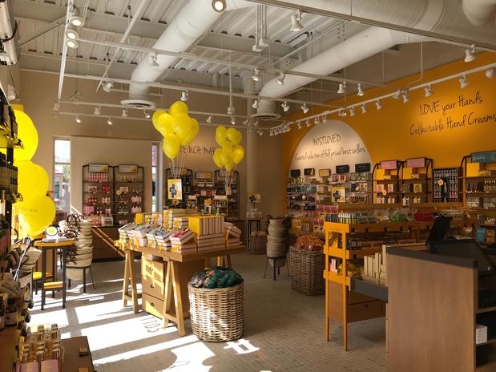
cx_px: 248
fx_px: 401
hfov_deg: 63.5
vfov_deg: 49.7
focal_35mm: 28
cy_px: 186
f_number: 1.8
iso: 20
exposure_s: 1/389
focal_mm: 3.99
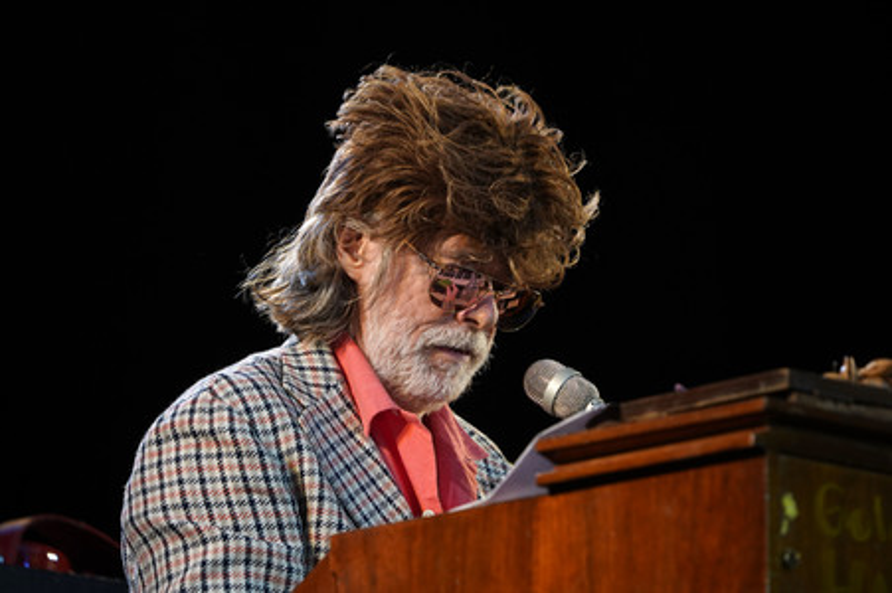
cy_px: 296
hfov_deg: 5.2
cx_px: 446
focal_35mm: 400
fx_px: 9904
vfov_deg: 3.4
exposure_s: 1/250
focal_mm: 400
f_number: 6.3
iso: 2000
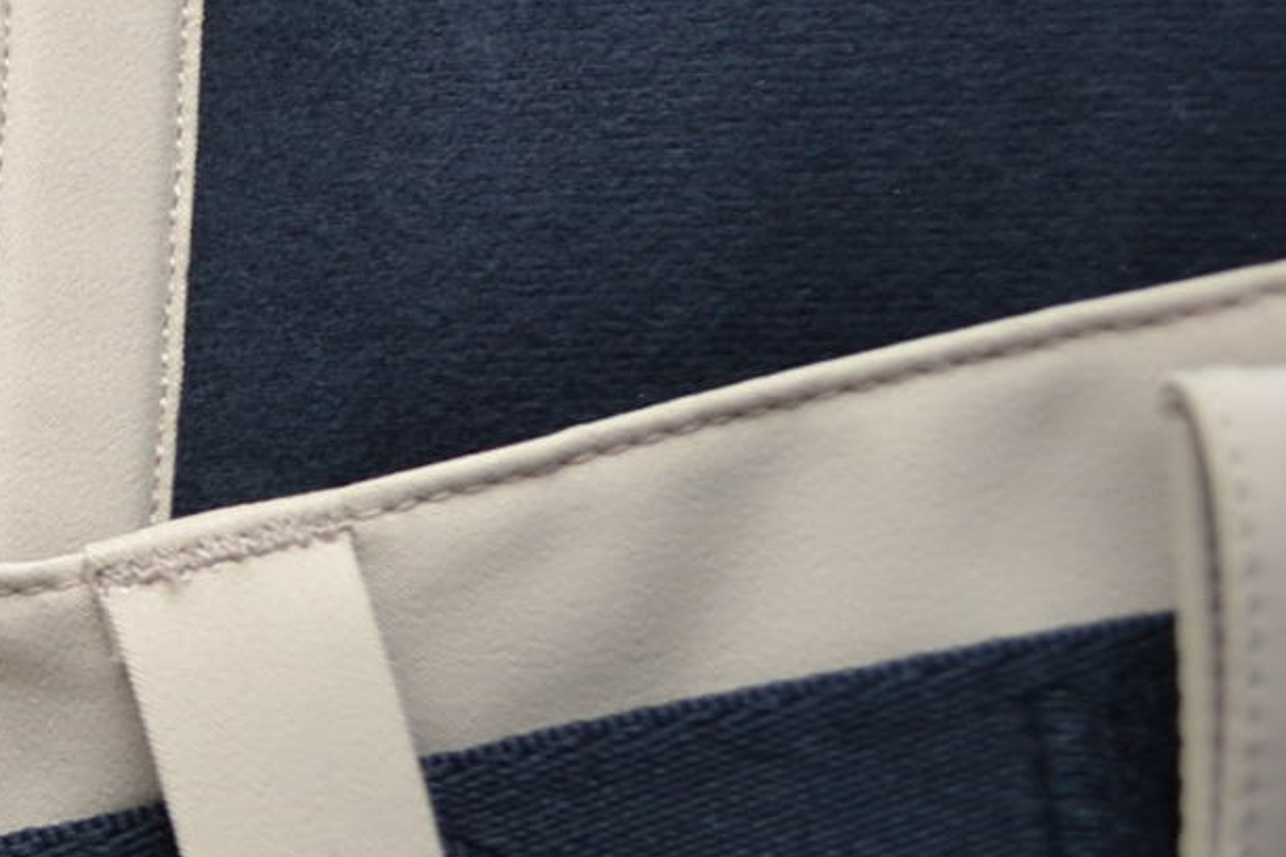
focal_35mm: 113
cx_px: -1000
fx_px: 4036
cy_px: 195
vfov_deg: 12.1
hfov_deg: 15.6
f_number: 3.8
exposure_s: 1/60
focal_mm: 20
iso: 400
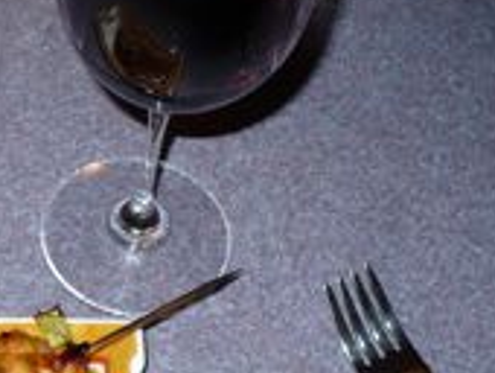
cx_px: -41
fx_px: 1246
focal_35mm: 87
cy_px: 300
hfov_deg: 21.4
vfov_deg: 16.9
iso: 100
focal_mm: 6.1
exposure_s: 1/30
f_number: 2.8
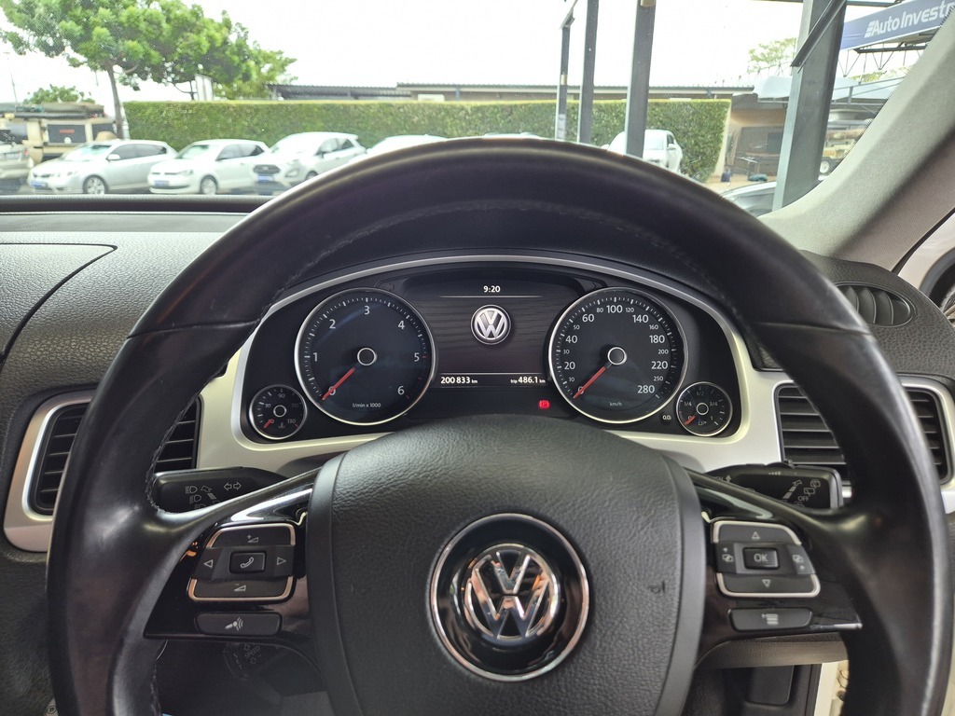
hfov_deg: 73.9
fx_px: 635
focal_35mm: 23
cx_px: 478
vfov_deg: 58.9
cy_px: 358
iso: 64
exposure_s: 1/60
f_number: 1.8
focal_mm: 5.4
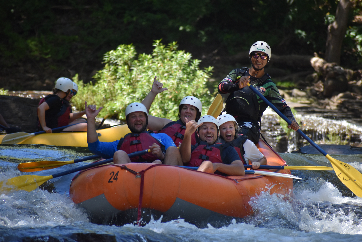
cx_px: 181
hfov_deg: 5.7
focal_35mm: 360
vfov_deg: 3.8
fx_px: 3621
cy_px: 121
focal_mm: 240
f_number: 6
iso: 800
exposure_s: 1/1000
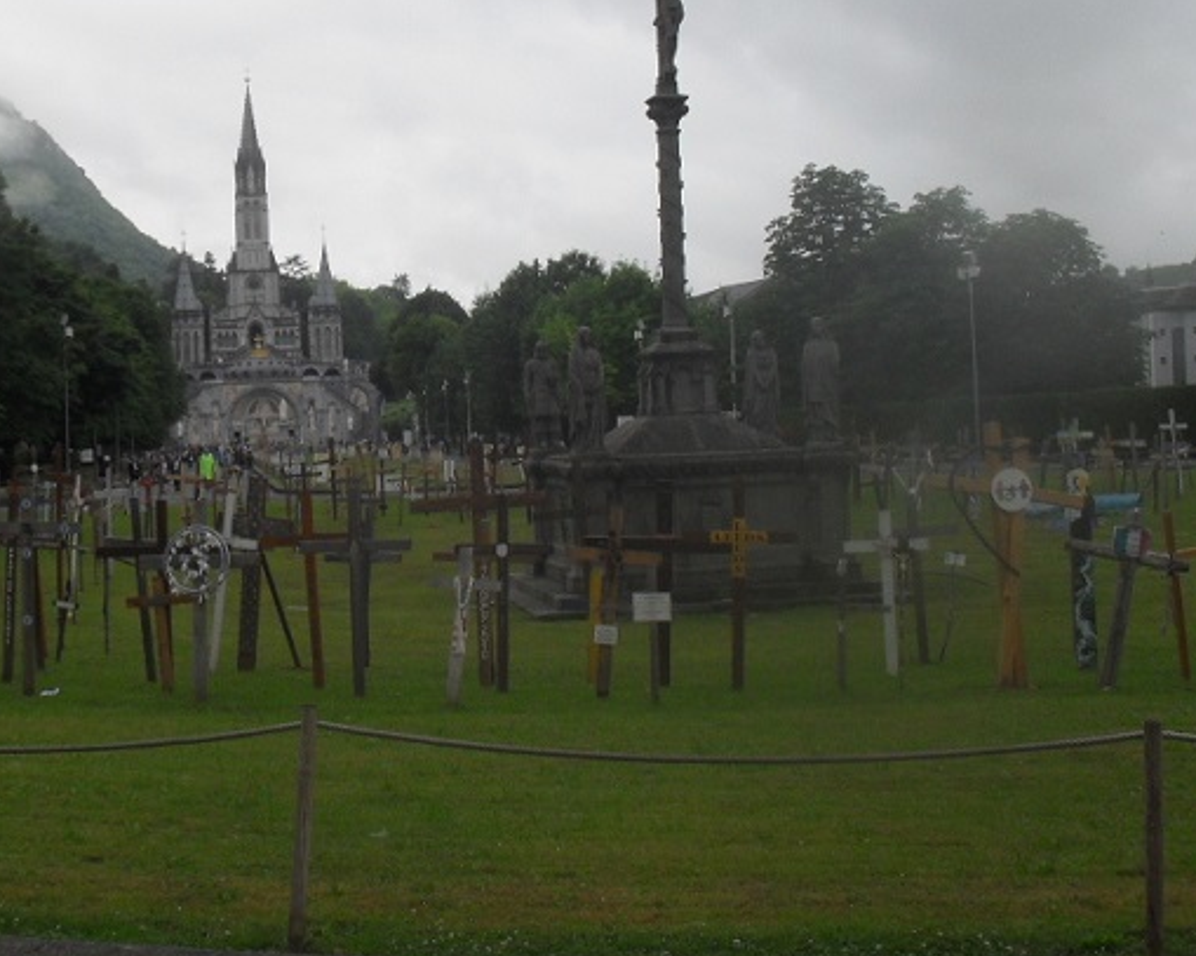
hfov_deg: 33.9
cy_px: 370
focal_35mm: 55
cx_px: 425
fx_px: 1946
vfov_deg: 27.5
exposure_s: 1/90
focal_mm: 6.3
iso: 100
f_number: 8.4
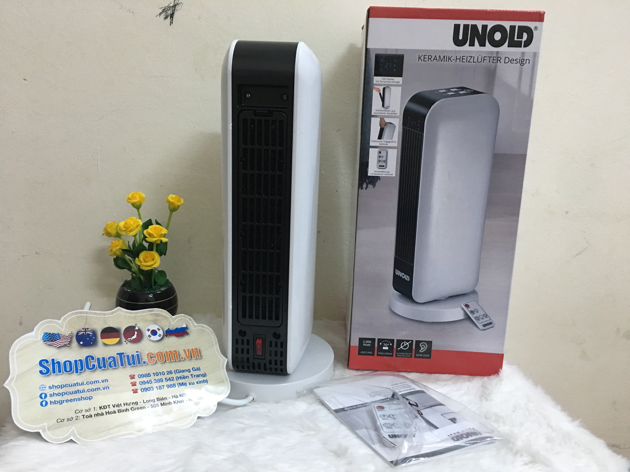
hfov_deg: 61.7
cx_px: 315
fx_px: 528
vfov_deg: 48.2
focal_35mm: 29
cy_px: 236
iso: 100
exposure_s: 1/10
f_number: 2.2
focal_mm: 4.15
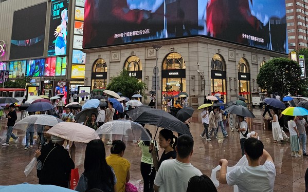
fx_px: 319
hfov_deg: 51.6
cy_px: 23
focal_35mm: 38
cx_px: 158
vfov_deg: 32.1
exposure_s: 1/359
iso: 80
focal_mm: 6.3
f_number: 1.7
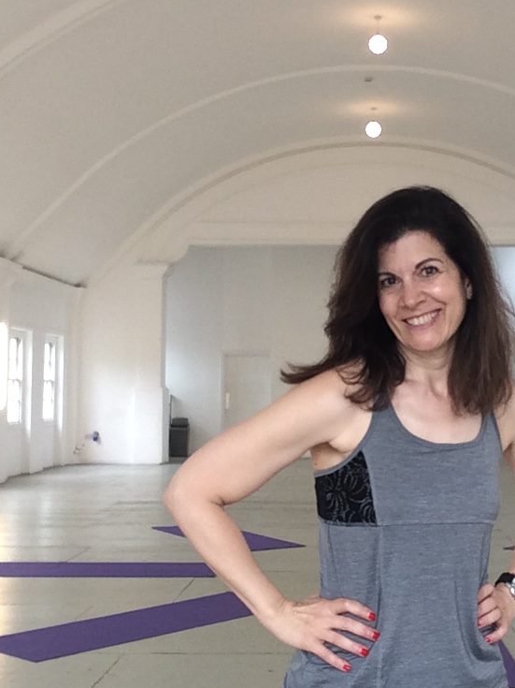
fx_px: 1071
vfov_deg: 35.5
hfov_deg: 26.8
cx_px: 366
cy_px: 312
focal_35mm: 54
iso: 80
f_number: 2.4
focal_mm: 2.15
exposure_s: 1/33
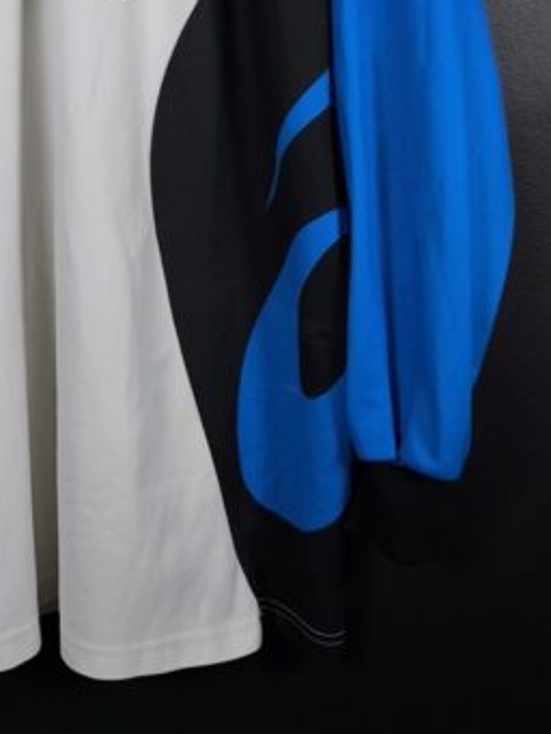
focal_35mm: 54
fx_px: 1145
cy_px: 90
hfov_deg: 26.2
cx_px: 62
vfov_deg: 33.8
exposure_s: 1/160
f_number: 1.6
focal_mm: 6.57
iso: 400
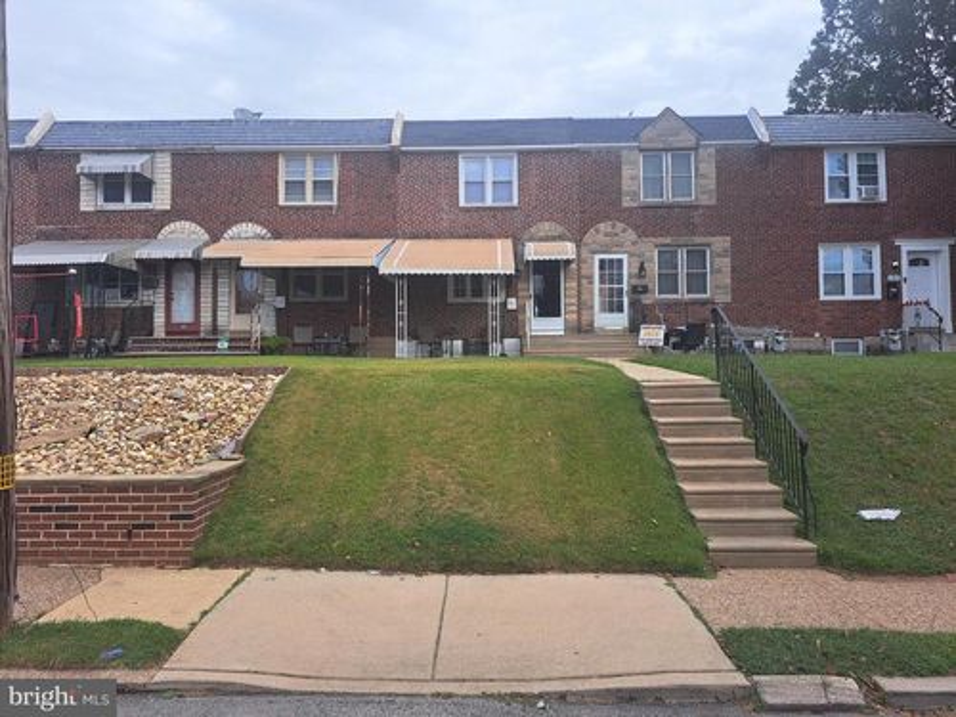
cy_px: 358
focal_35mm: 24
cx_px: 478
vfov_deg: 56.8
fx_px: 663
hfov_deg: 71.6
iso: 50
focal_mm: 5.23
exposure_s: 1/549
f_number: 1.8
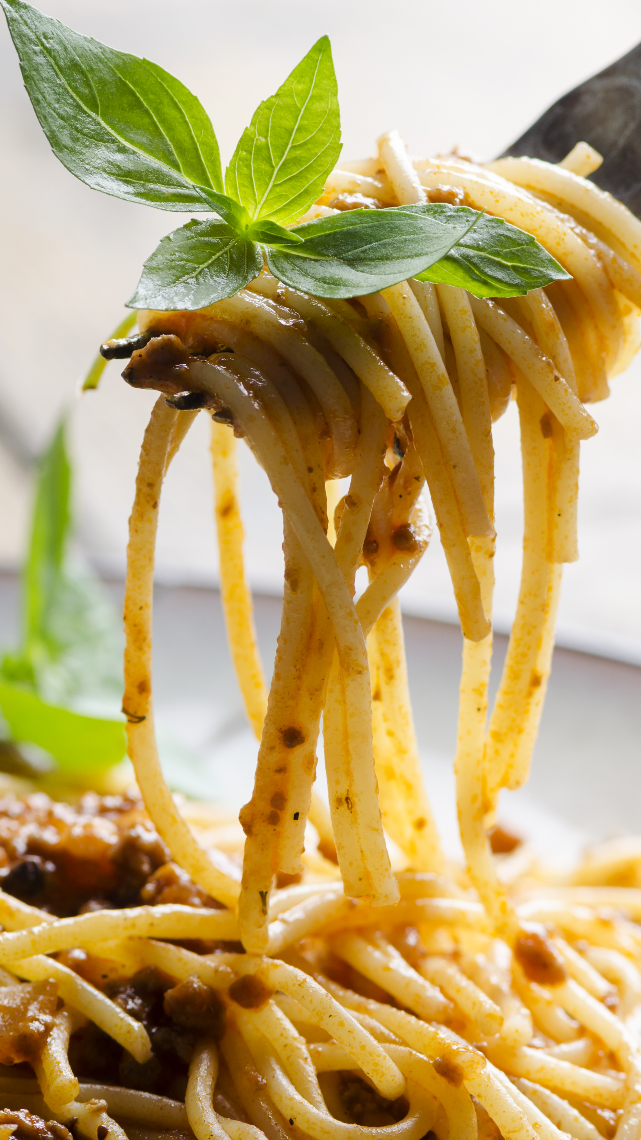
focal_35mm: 231
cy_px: 610
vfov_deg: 9.3
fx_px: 6973
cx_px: 380
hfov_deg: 5.3
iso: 100
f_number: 7.1
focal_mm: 105
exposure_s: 1/200
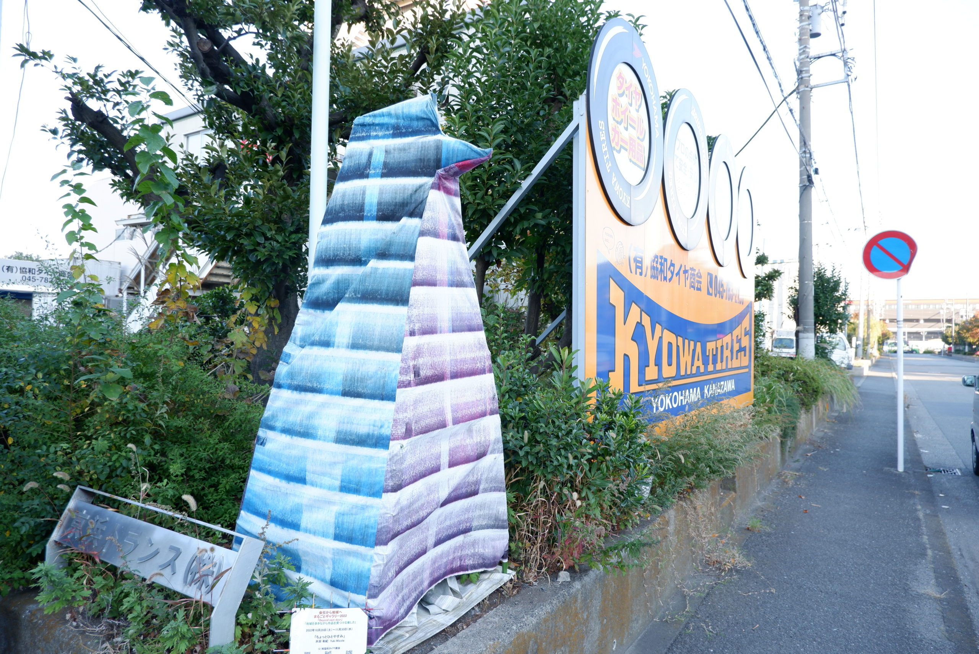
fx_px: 626
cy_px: 327
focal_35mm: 23
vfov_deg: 55.2
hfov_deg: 76.1
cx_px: 490
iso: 200
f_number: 3.5
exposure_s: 1/110
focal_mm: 15
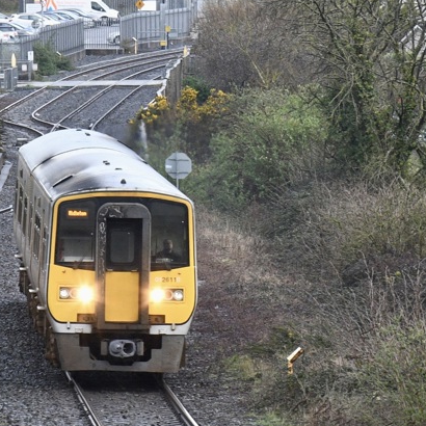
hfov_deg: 4.2
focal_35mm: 418
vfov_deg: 4.2
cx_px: 246
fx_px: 5820
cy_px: 209
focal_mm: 140
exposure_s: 1/200
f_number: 11
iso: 800
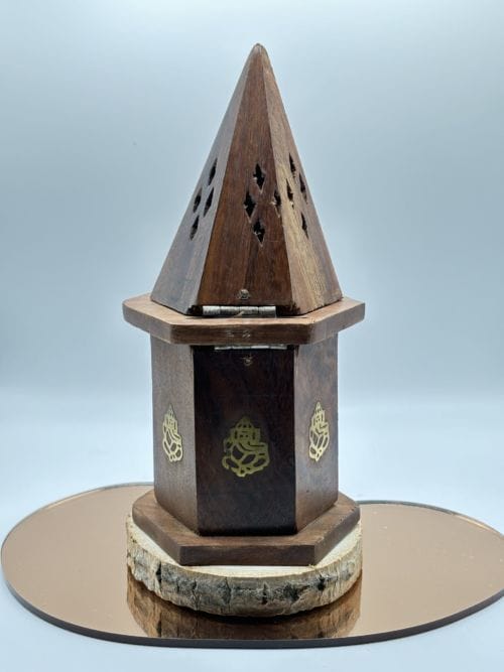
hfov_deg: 28.0
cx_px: 252
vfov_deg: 36.8
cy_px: 336
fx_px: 1010
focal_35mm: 52
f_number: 1.6
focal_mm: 5.96
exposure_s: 1/100
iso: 50
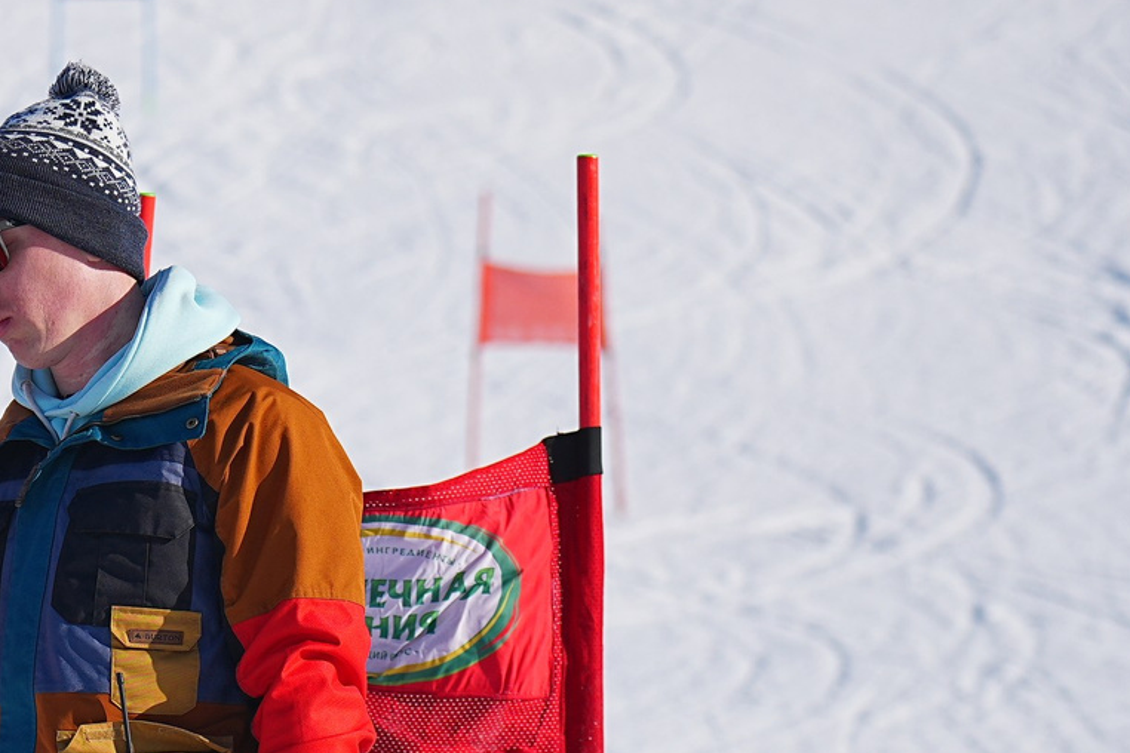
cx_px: -119
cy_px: 770
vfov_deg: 5.7
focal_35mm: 242
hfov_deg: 8.4
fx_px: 7596
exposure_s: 1/3200
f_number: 2.8
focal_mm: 72
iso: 100
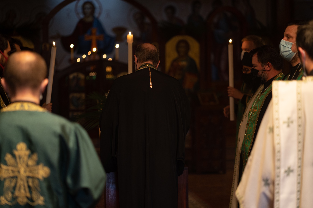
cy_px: 104
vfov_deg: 16.1
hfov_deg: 23.9
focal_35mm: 85
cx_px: 156
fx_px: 739
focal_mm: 85
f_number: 1.8
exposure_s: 1/100
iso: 1000
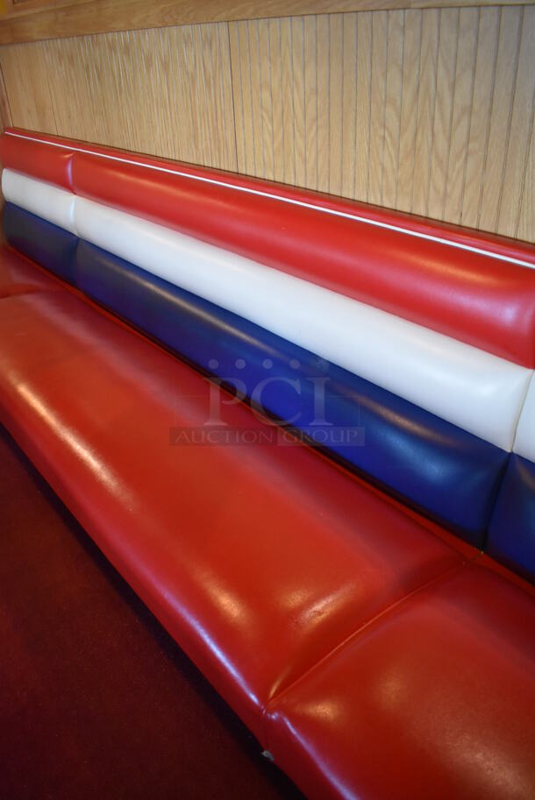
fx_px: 601
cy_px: 400
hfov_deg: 48.0
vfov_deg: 67.3
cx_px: 268
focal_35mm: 27
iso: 2800
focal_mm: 18
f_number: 3.5
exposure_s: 1/125
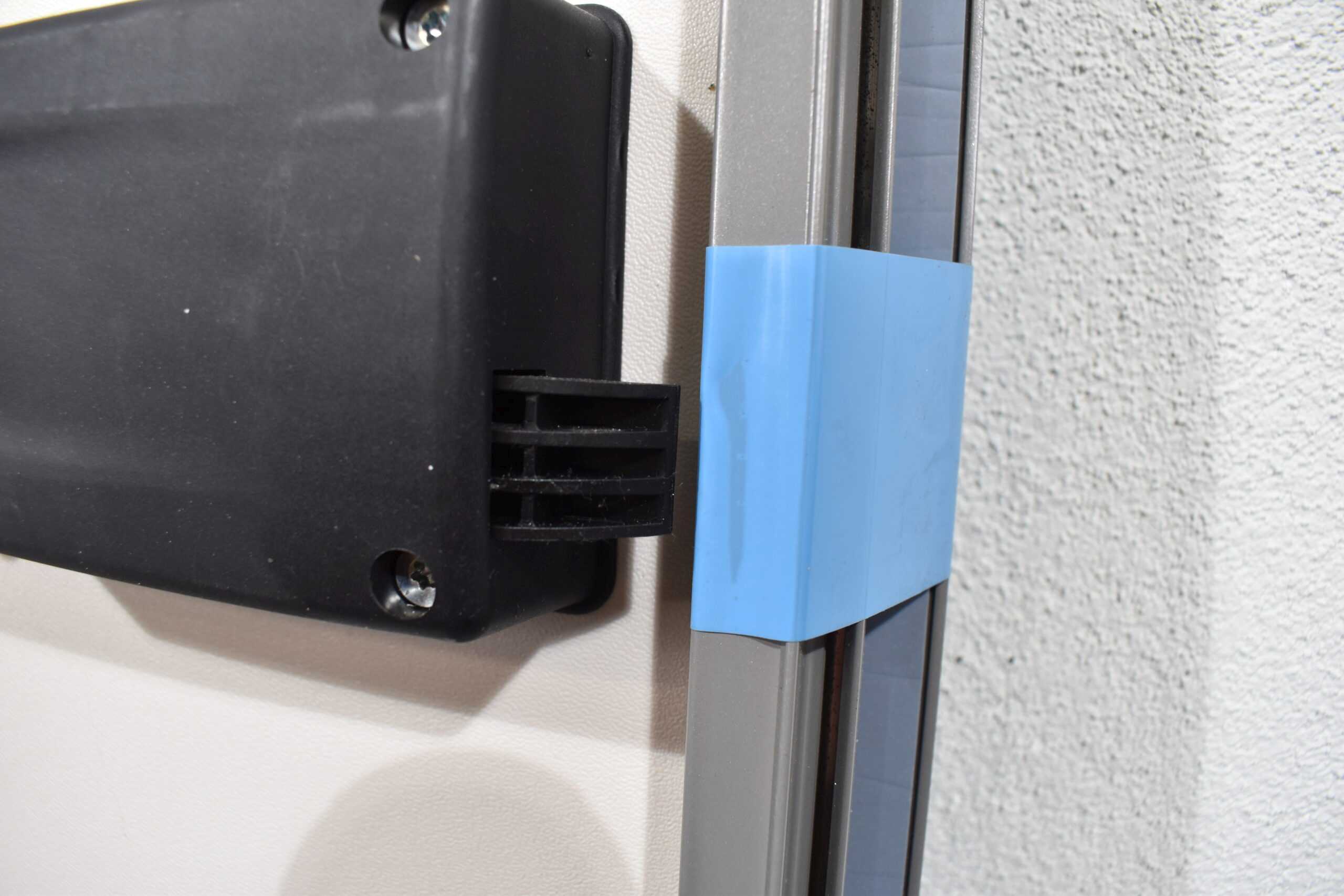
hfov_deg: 67.4
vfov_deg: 47.9
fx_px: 1008
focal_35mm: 27
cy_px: 448
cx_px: 672
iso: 500
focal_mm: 18
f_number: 5.6
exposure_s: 1/60
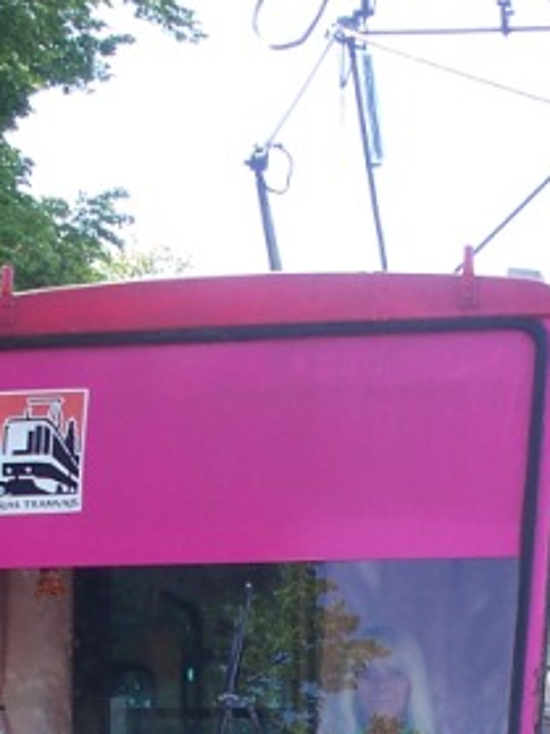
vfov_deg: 14.5
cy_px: 858
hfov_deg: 11.2
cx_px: 287
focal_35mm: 132
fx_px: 2799
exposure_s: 1/320
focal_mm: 7.54
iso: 80
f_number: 2.8
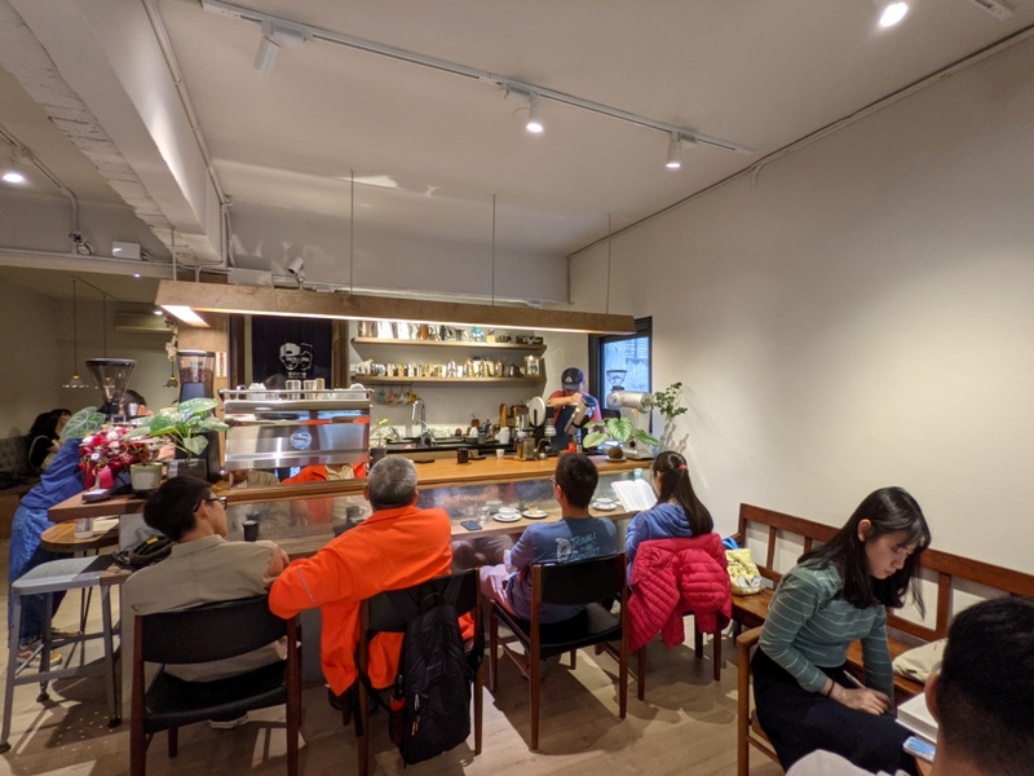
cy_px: 388
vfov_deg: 78.1
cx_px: 517
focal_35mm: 16
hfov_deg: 94.5
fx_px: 478
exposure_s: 1/24
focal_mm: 2.22
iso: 134
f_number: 2.2
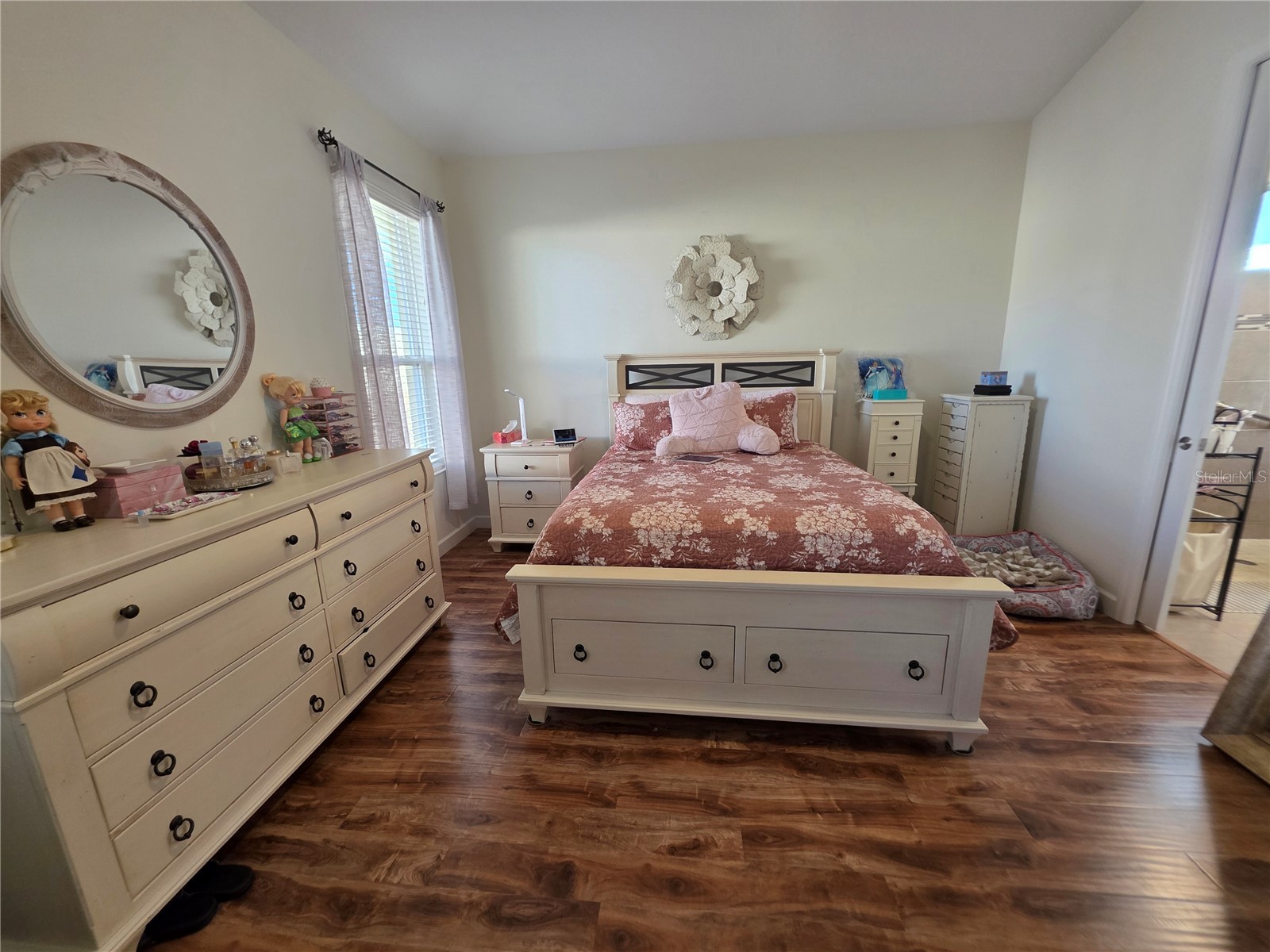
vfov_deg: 89.9
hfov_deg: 106.2
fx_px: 477
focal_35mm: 13
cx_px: 635
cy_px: 476
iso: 160
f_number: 1.9
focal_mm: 2.2
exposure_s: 1/60
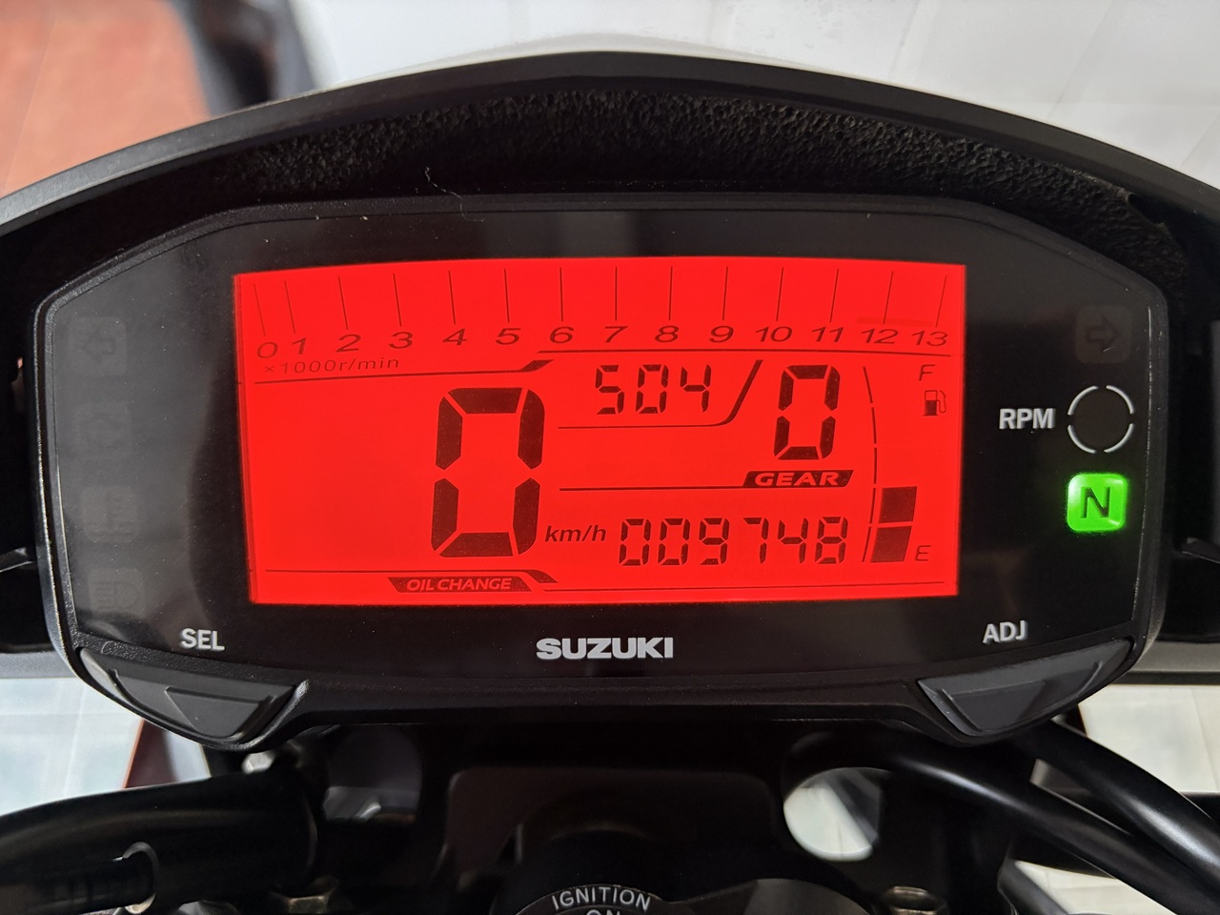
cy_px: 458
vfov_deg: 53.1
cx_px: 610
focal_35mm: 26
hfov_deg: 67.3
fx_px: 916
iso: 250
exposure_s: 1/60
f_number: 1.6
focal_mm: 5.96
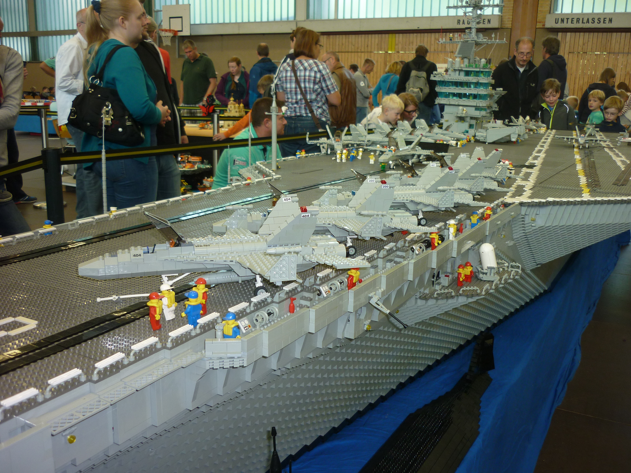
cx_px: 316
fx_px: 602
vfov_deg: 42.9
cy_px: 236
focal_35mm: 33
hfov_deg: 55.4
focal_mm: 5.5
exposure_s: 1/30
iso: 100
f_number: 2.8
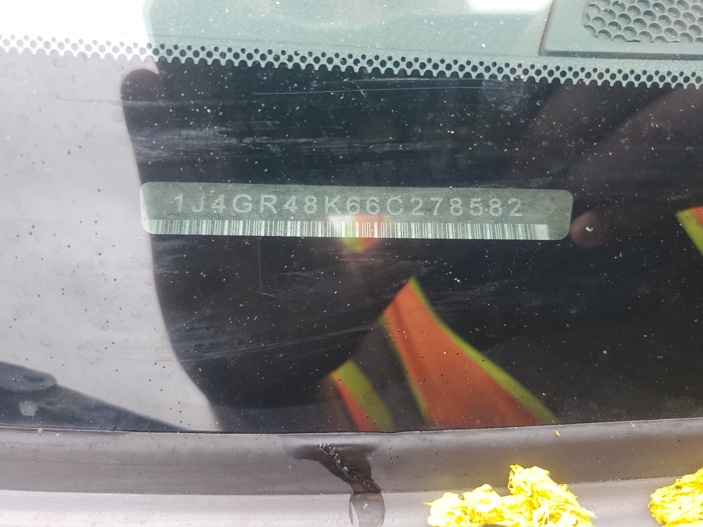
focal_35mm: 26
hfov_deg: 67.3
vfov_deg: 53.1
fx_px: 528
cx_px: 352
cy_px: 264
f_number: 1.5
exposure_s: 1/120
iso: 59
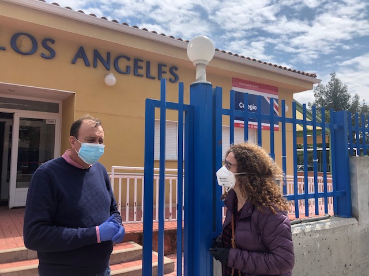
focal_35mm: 28
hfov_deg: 63.4
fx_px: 298
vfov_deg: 49.7
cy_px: 138
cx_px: 184
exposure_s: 1/1779
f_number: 1.8
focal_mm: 3.99
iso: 20
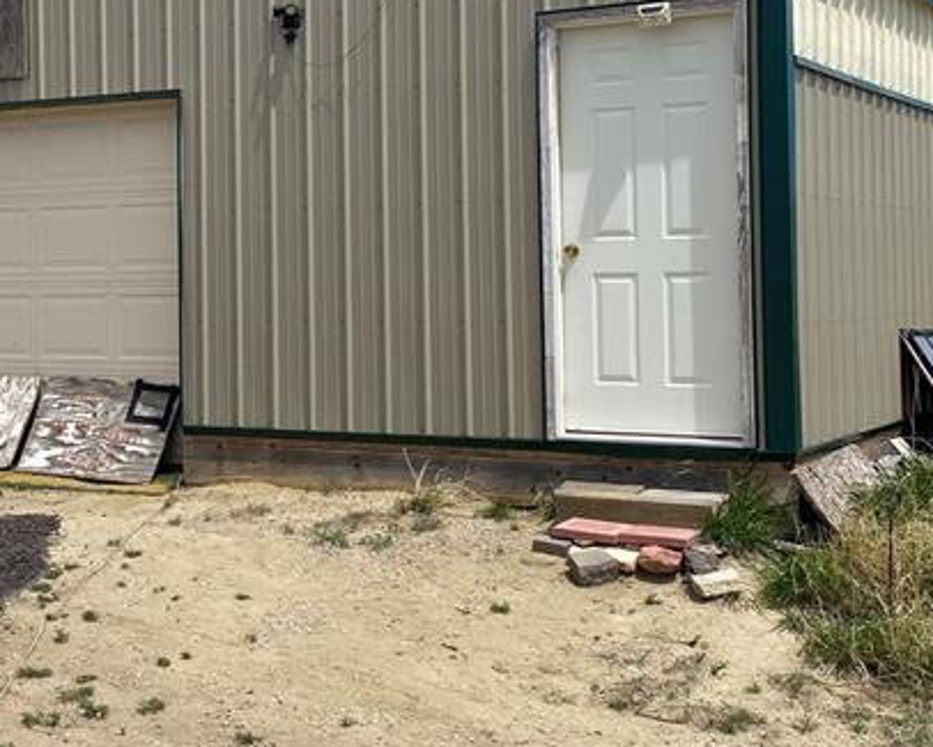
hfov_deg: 29.2
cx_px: 253
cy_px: 245
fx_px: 1768
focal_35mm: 64
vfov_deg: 23.7
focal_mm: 4.25
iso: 32
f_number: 1.8
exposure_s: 1/3610
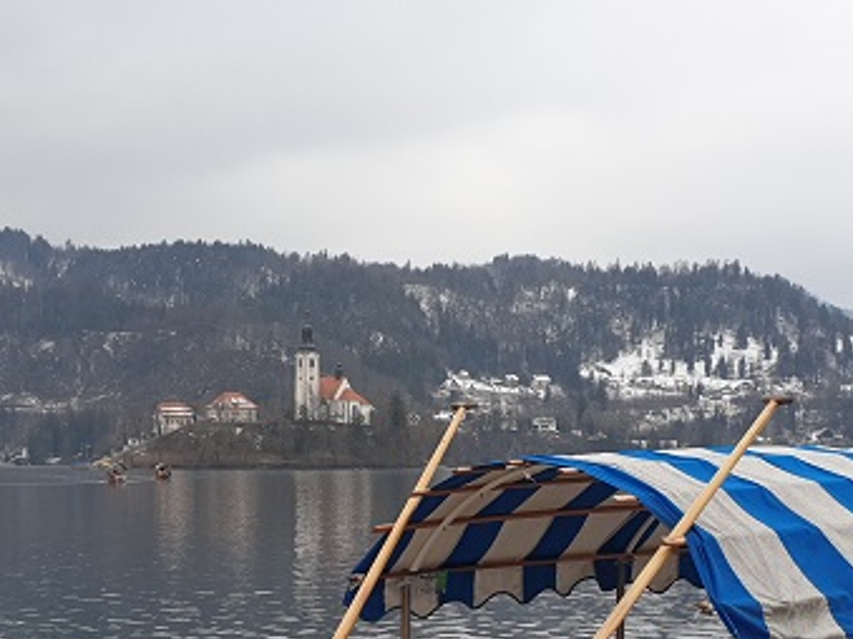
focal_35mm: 46
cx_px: 423
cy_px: 513
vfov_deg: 30.7
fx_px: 1133
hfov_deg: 41.3
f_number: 2.4
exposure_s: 1/561
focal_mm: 4.3
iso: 50
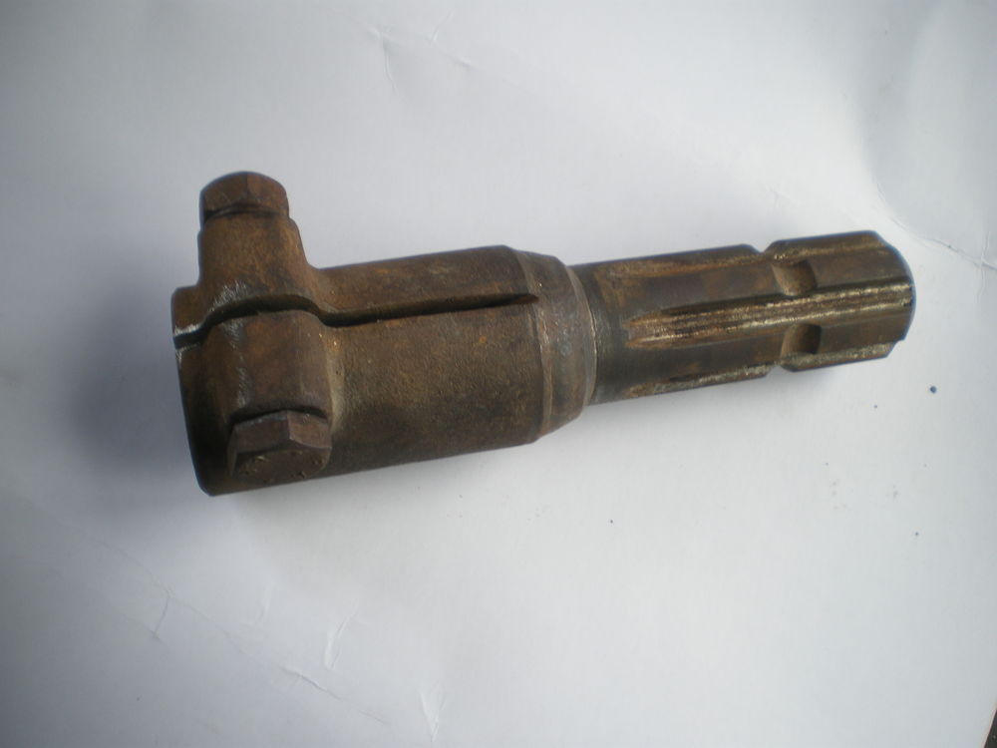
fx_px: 1037
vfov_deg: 39.7
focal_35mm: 36
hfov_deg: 51.4
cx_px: 498
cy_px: 374
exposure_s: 1/50
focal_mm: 6.3
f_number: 3.1
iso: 50
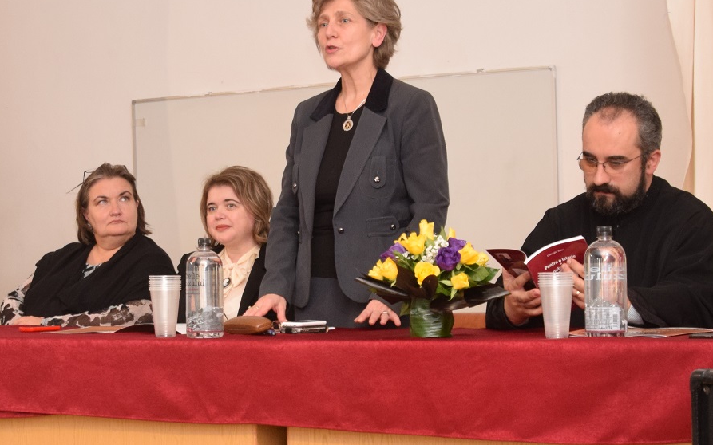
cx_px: 340
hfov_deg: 23.3
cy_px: 291
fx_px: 1729
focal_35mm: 89
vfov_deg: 14.7
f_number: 6.3
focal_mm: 26
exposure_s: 1/80
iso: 800
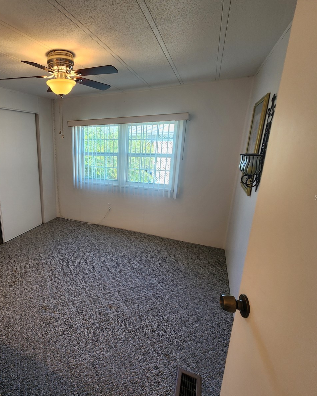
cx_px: 81
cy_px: 197
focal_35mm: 17
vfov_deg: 89.6
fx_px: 199
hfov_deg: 71.9
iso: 80
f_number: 2.2
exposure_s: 1/60
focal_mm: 2.2
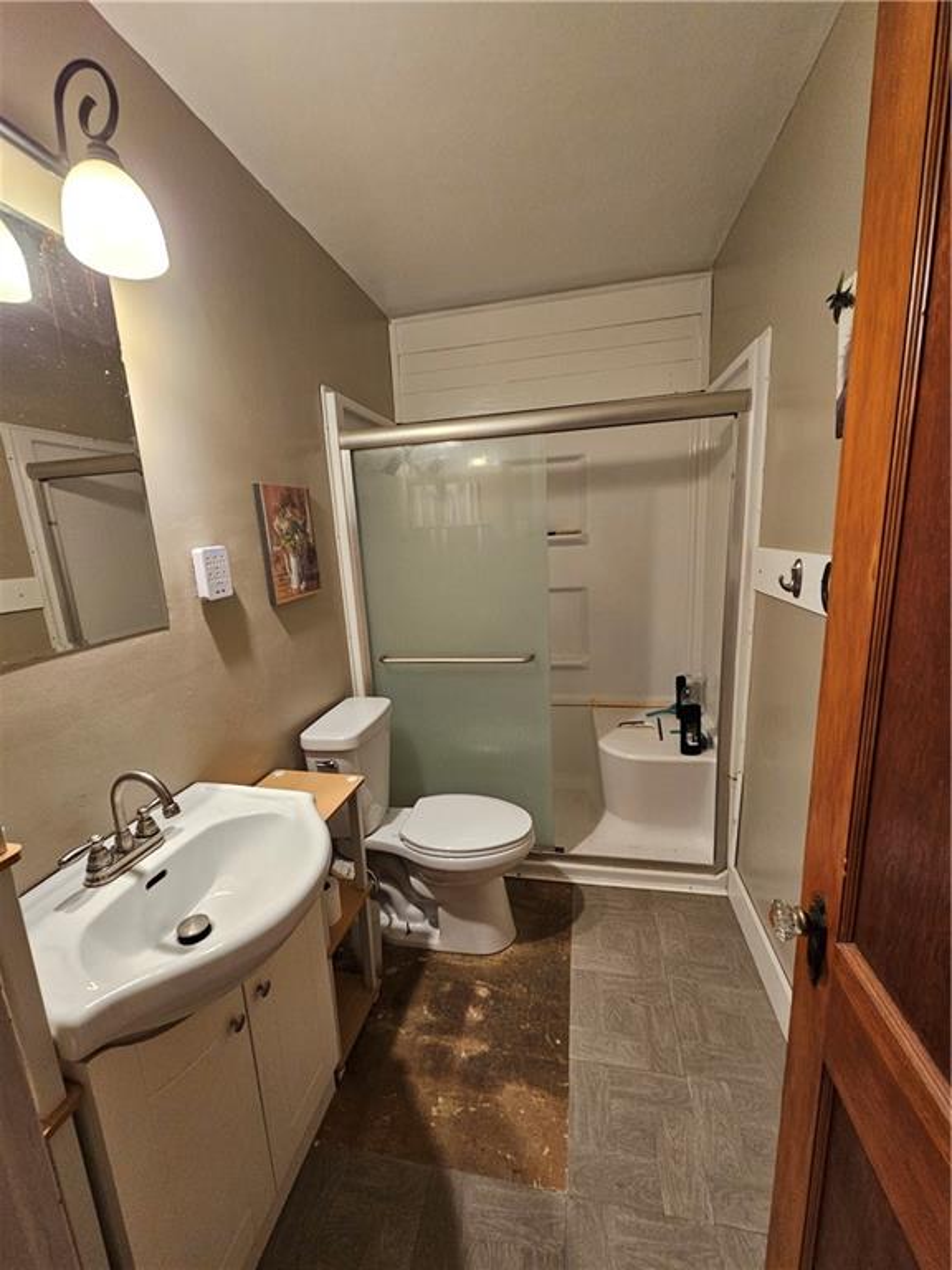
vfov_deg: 106.2
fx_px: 477
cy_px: 635
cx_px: 476
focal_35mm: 13
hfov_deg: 89.9
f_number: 2.2
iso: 400
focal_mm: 2.2
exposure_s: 1/30
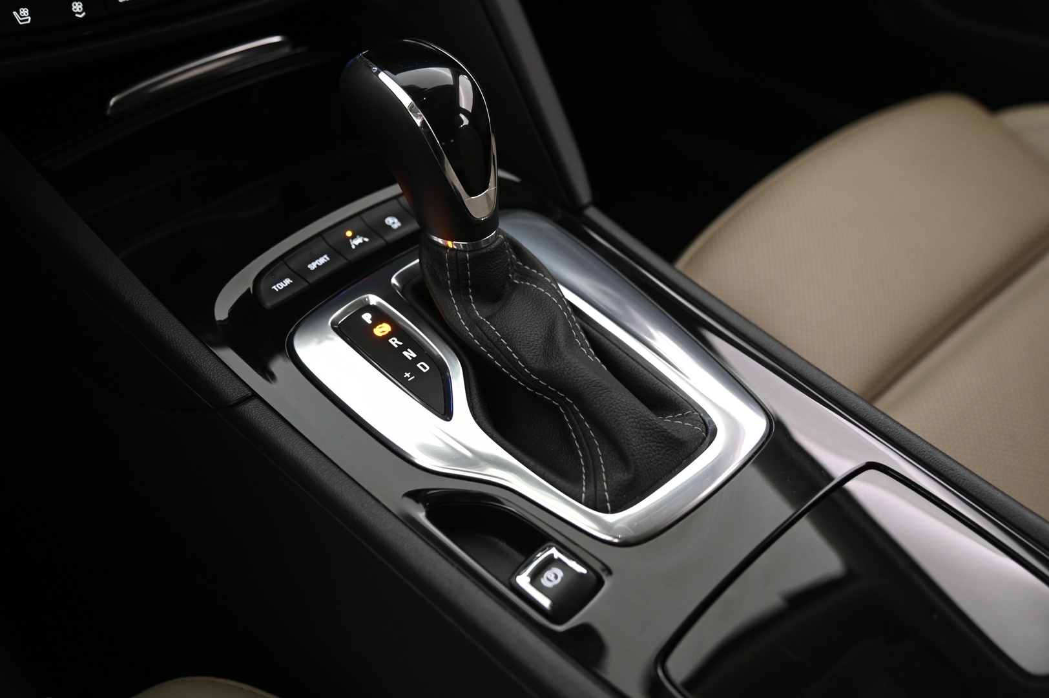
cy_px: 349
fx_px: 1106
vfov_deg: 35.0
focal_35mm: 38
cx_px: 524
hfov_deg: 50.7
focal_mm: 38
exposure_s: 1/15
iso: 2000
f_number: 4
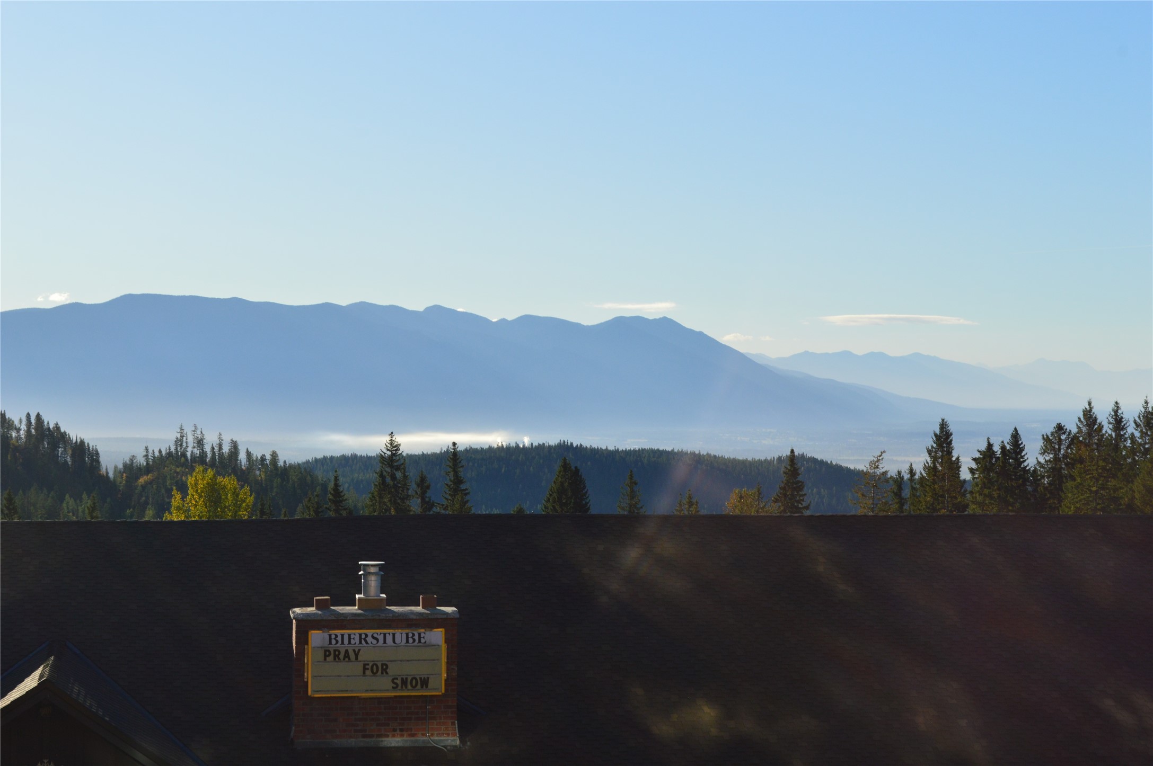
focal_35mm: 75
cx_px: 576
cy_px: 383
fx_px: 2400
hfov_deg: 27.0
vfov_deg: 18.1
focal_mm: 50
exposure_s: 1/500
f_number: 11
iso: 400
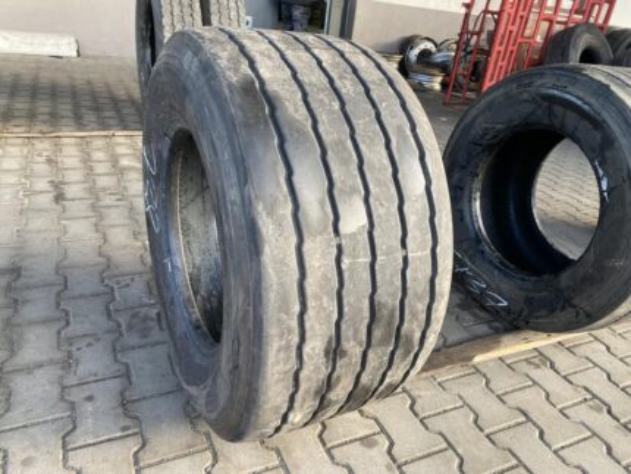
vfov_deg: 53.1
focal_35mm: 26
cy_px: 237
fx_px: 474
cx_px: 316
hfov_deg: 67.3
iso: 64
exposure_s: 1/121
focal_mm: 4.25
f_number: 1.8
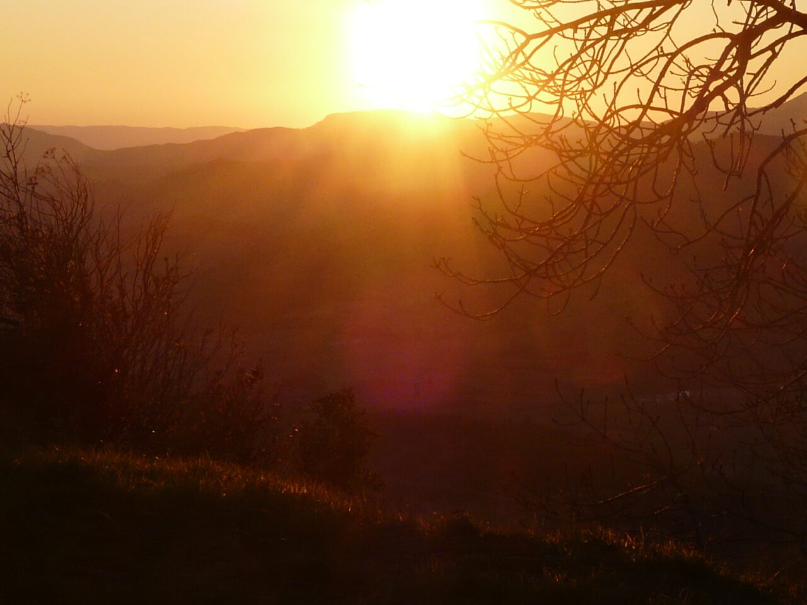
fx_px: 3217
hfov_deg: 14.2
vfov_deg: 10.7
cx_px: 651
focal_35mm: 138
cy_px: 90
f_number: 5.6
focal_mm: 11.4
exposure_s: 1/200
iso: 100
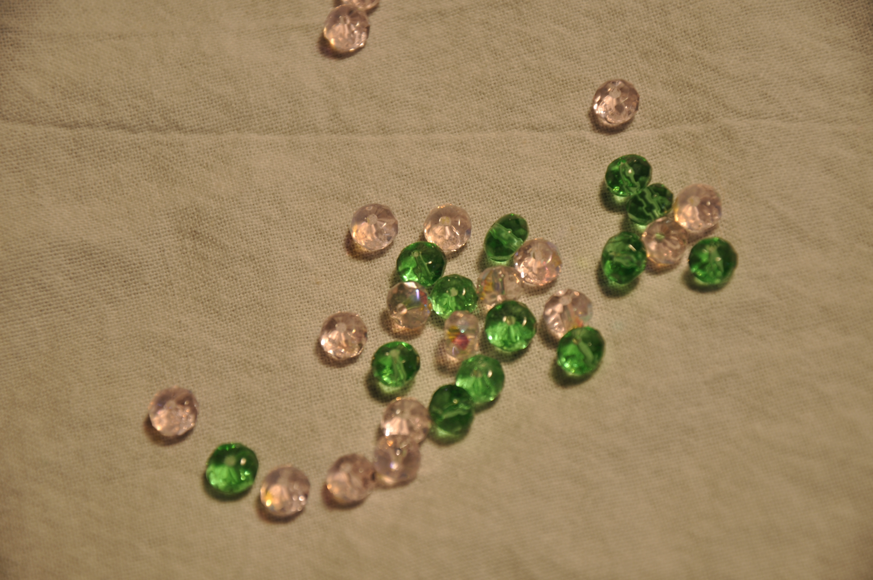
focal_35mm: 158
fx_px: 3815
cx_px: 436
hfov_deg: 13.1
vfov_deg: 8.7
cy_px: 290
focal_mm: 105
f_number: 5.6
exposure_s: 1/13
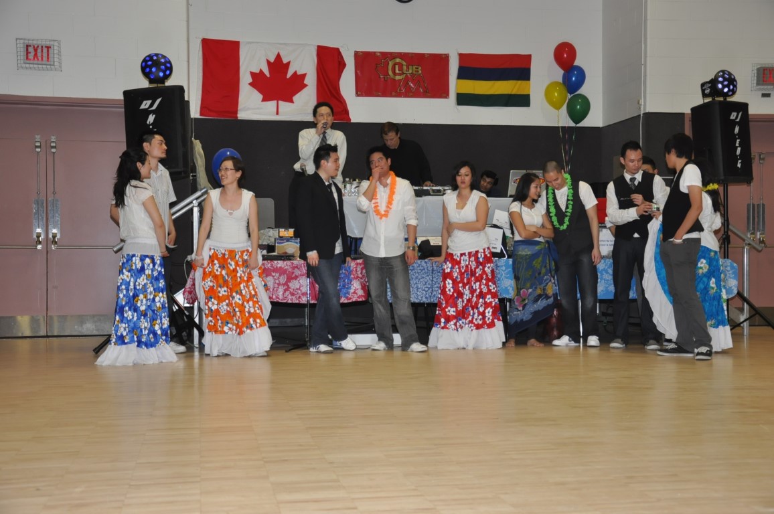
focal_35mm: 48
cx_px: 387
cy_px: 257
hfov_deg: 41.2
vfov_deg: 28.0
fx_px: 1031
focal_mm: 32
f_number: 4.2
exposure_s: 1/60
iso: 800
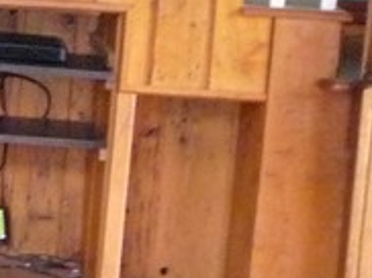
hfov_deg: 9.8
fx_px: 1814
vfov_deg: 8.7
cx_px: -613
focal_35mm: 169
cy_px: 43
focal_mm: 5.2
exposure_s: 1/8
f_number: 3.3
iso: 500
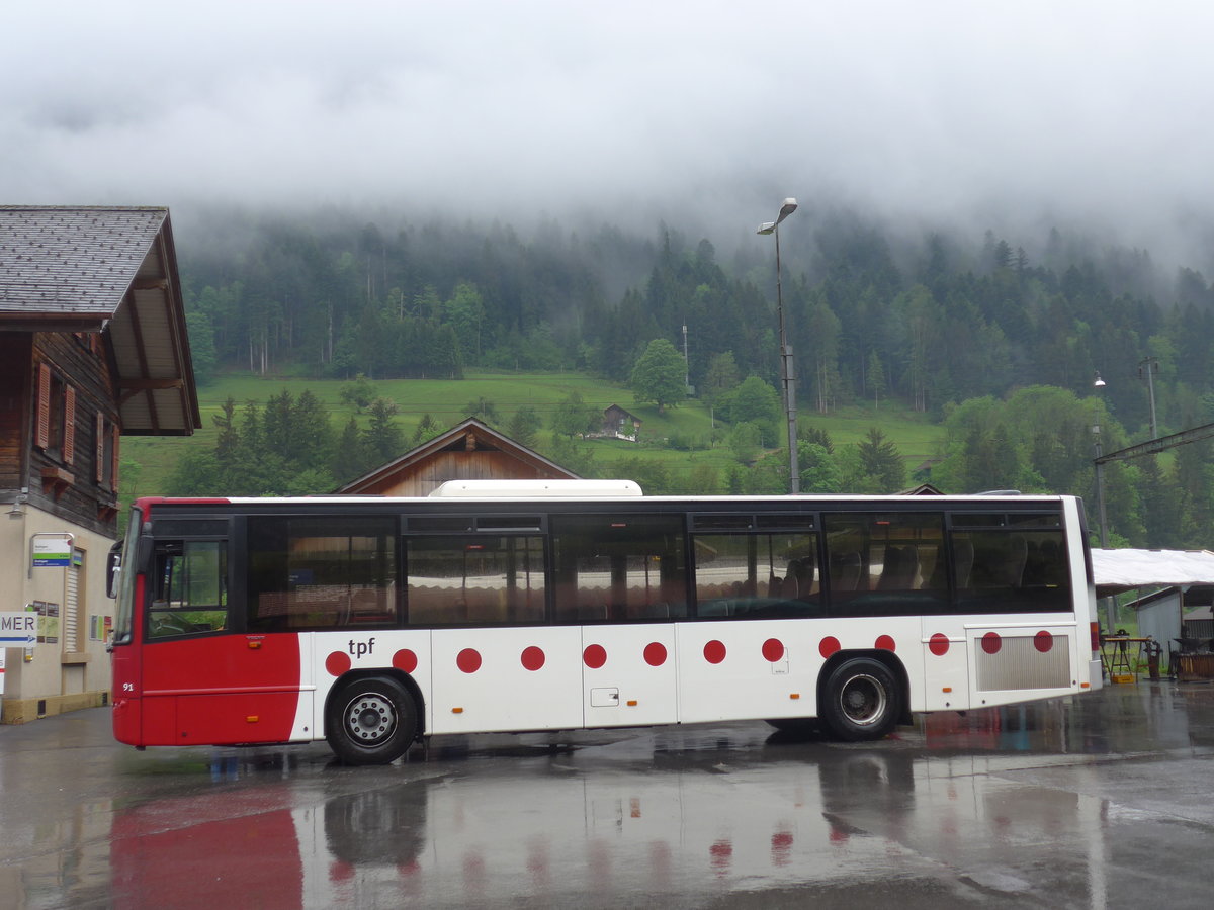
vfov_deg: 35.1
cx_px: 607
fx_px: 1438
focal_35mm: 41
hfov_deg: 45.8
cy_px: 455
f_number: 2.8
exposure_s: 1/250
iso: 80
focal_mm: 8.4
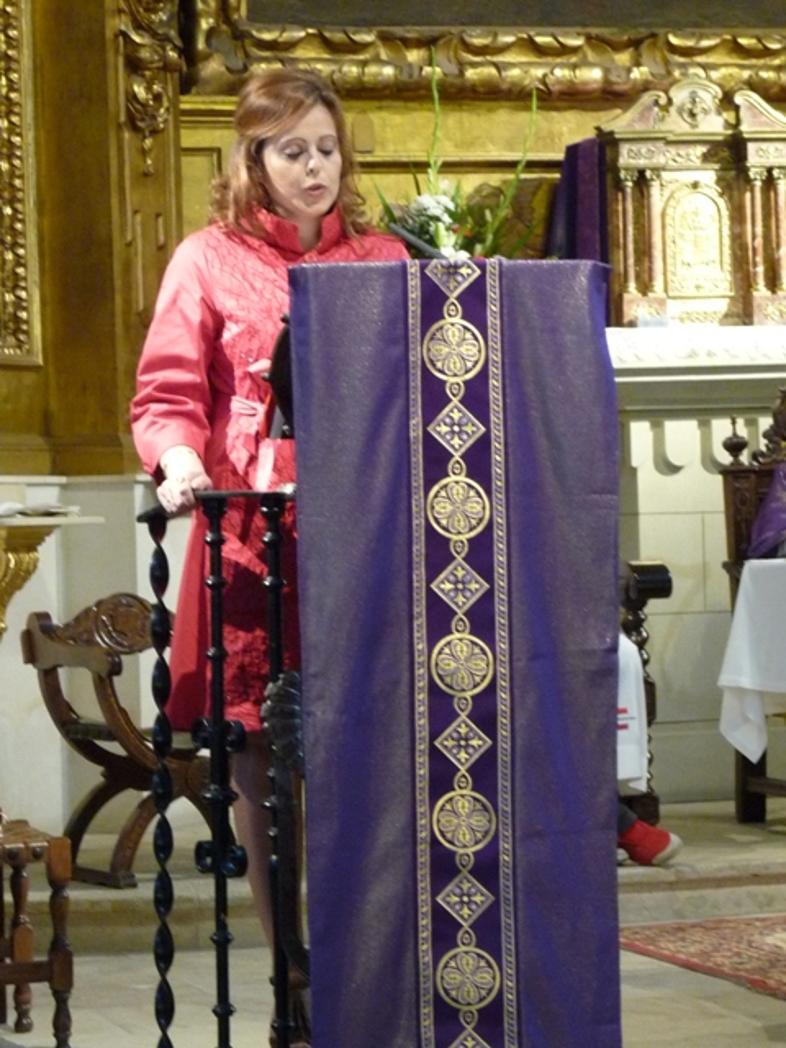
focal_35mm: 115
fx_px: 3482
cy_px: 524
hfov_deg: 12.9
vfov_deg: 17.1
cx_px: 393
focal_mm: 14.9
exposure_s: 1/8
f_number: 3.4
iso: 400
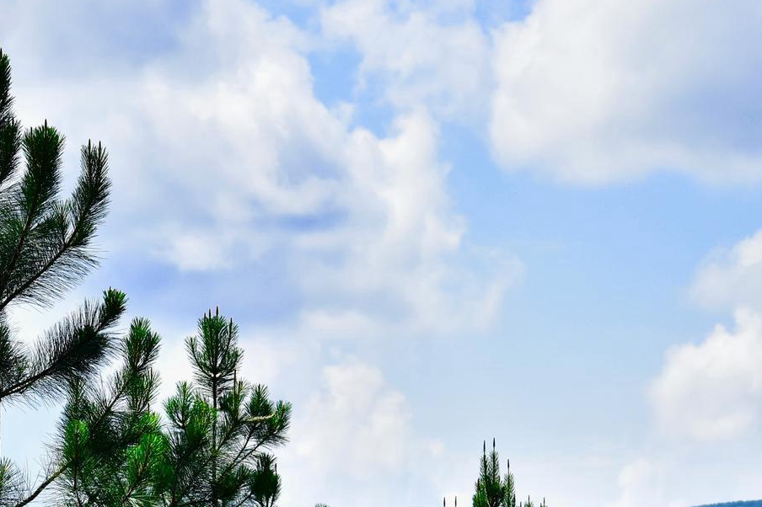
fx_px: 5036
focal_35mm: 238
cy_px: 390
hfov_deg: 8.6
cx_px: 180
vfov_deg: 5.8
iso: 400
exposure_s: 1/1000
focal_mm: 70
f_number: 8
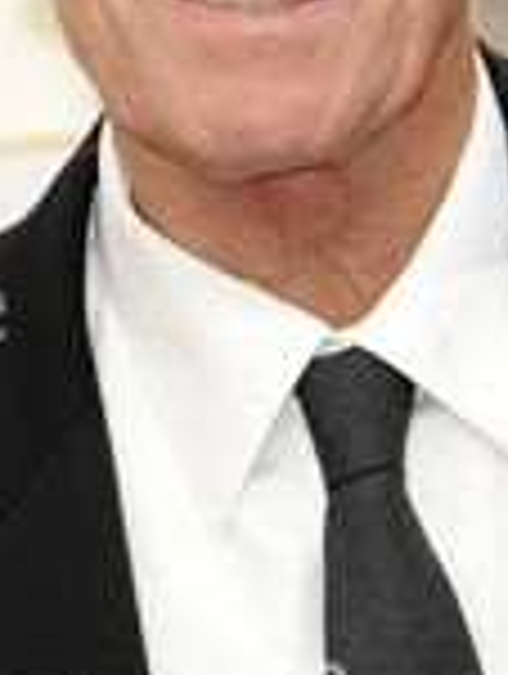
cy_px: 94
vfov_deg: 2.6
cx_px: 267
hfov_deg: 1.9
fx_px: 14985
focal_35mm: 768
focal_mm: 300
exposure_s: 1/250
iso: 1000
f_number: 6.3
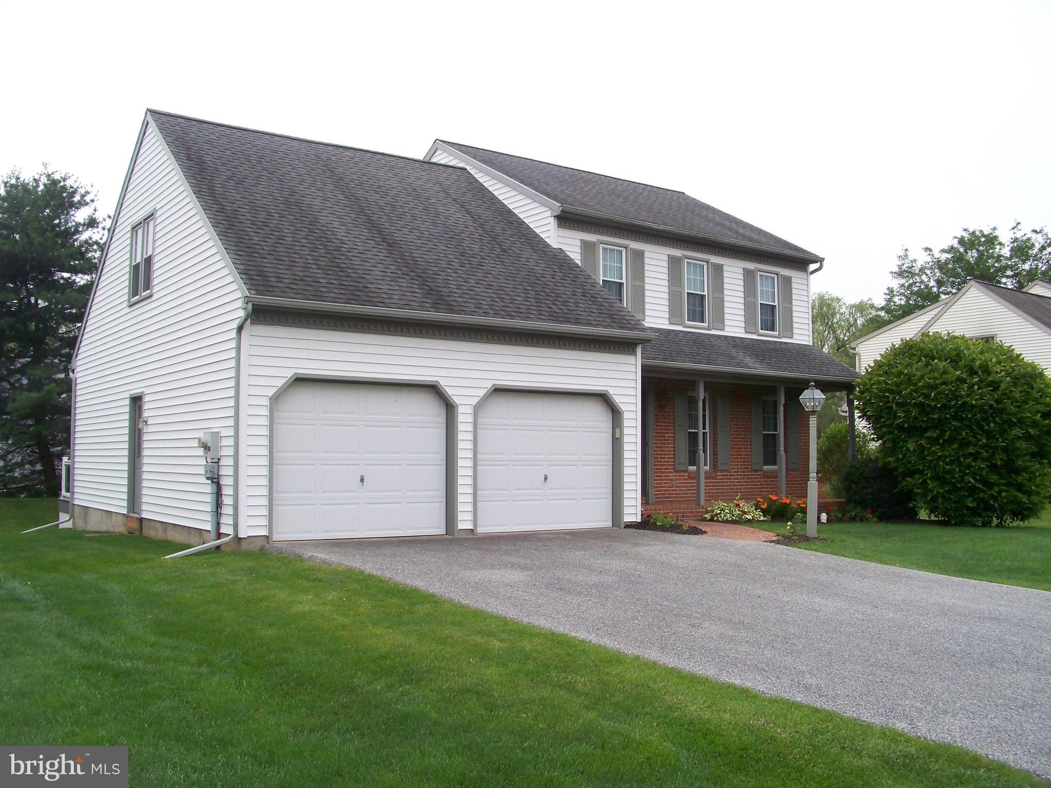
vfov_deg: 42.9
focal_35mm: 33
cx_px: 526
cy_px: 394
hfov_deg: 55.4
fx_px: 1002
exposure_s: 1/1000
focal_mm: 5.85
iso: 200
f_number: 4
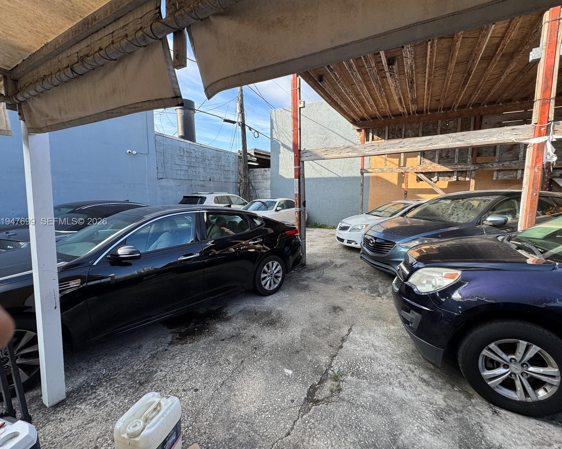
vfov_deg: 84.0
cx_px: 296
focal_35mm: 15
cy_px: 222
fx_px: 249
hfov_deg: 96.7
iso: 40
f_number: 2.2
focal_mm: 2.22
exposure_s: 1/565
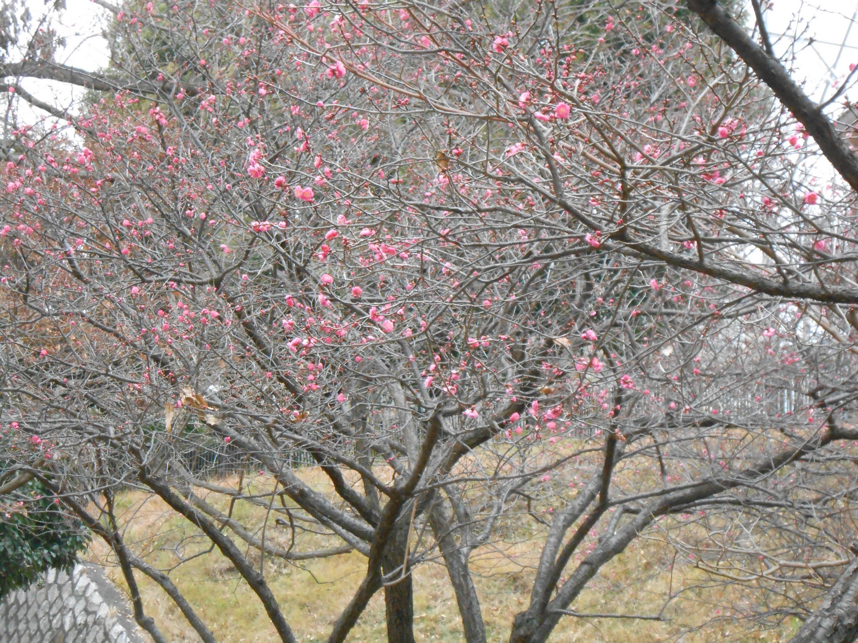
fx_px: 2950
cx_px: 429
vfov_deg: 12.5
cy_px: 322
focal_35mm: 119
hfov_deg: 16.6
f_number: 5.5
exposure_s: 1/200
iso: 800
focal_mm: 21.2
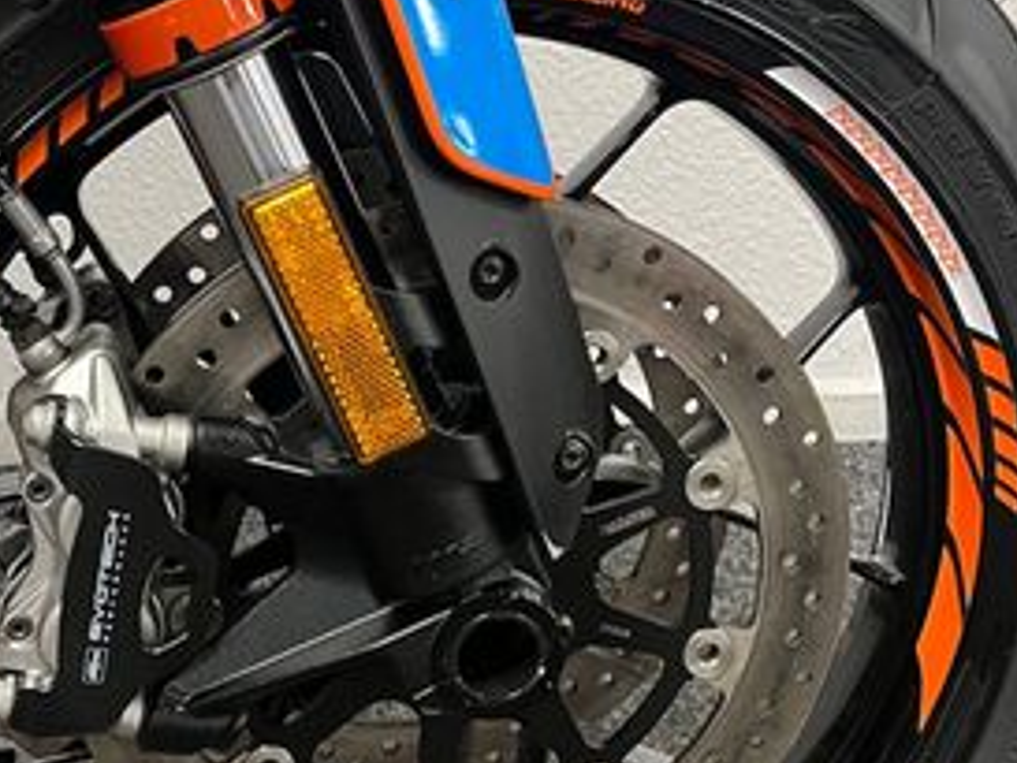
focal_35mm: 61
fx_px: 1793
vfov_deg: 24.0
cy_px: 417
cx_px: 373
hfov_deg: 31.5
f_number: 1.6
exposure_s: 1/50
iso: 250
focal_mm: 5.1
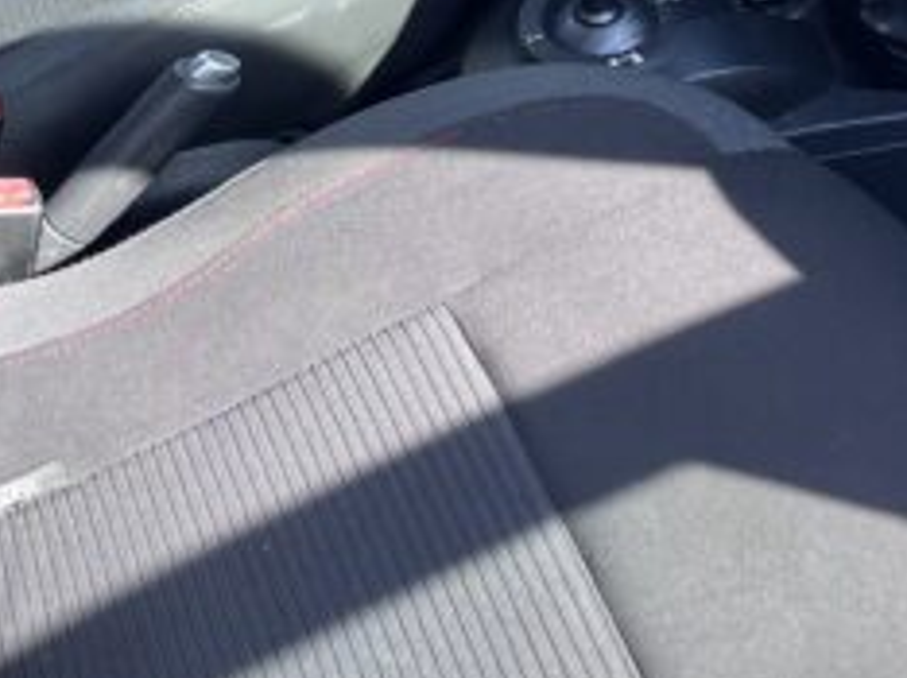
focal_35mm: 89
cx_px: 271
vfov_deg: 16.2
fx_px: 2330
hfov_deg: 21.9
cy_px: -23
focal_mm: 5.1
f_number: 1.6
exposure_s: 1/295
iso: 50
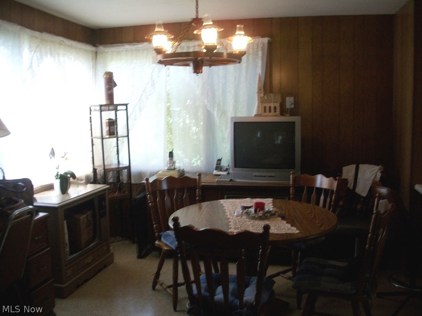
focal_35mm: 35
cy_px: 158
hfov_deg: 52.6
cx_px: 211
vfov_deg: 40.7
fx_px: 427
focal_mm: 6.3
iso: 160
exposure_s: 1/40
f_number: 3.1
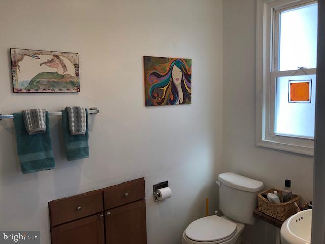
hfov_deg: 63.4
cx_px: 162
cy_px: 122
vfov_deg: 49.7
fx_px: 263
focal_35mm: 28
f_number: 1.8
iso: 50
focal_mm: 3.99
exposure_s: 1/120
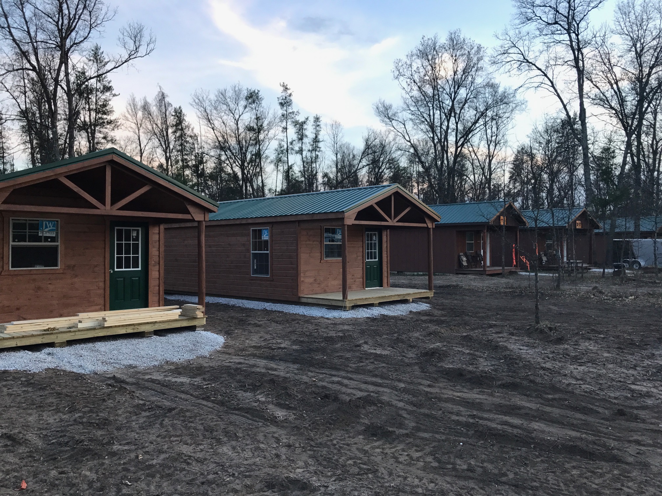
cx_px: 331
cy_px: 248
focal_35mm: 28
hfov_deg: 63.4
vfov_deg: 49.7
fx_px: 535
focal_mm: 3.99
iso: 32
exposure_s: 1/120
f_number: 1.8
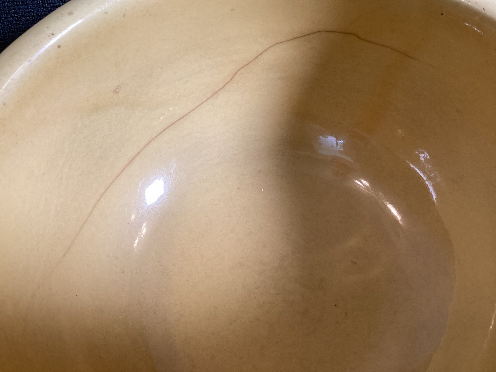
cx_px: 248
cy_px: 186
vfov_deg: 45.4
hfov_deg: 58.3
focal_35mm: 31
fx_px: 444
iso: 80
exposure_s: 1/60
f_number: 2.4
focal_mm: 3.3
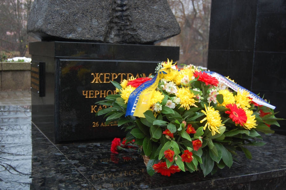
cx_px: 143
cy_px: 95
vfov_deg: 28.9
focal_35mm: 46
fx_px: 369
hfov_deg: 42.4
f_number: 4.5
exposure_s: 1/80
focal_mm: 31
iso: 400
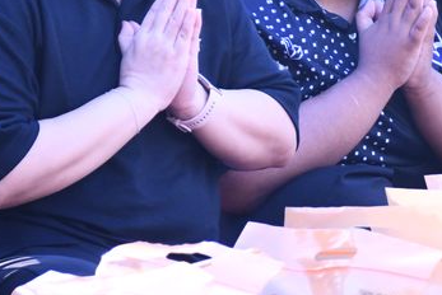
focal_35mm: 640
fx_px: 7864
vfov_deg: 2.2
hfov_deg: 3.2
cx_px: 225
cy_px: -21
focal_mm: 145
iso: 2500
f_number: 6
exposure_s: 1/500
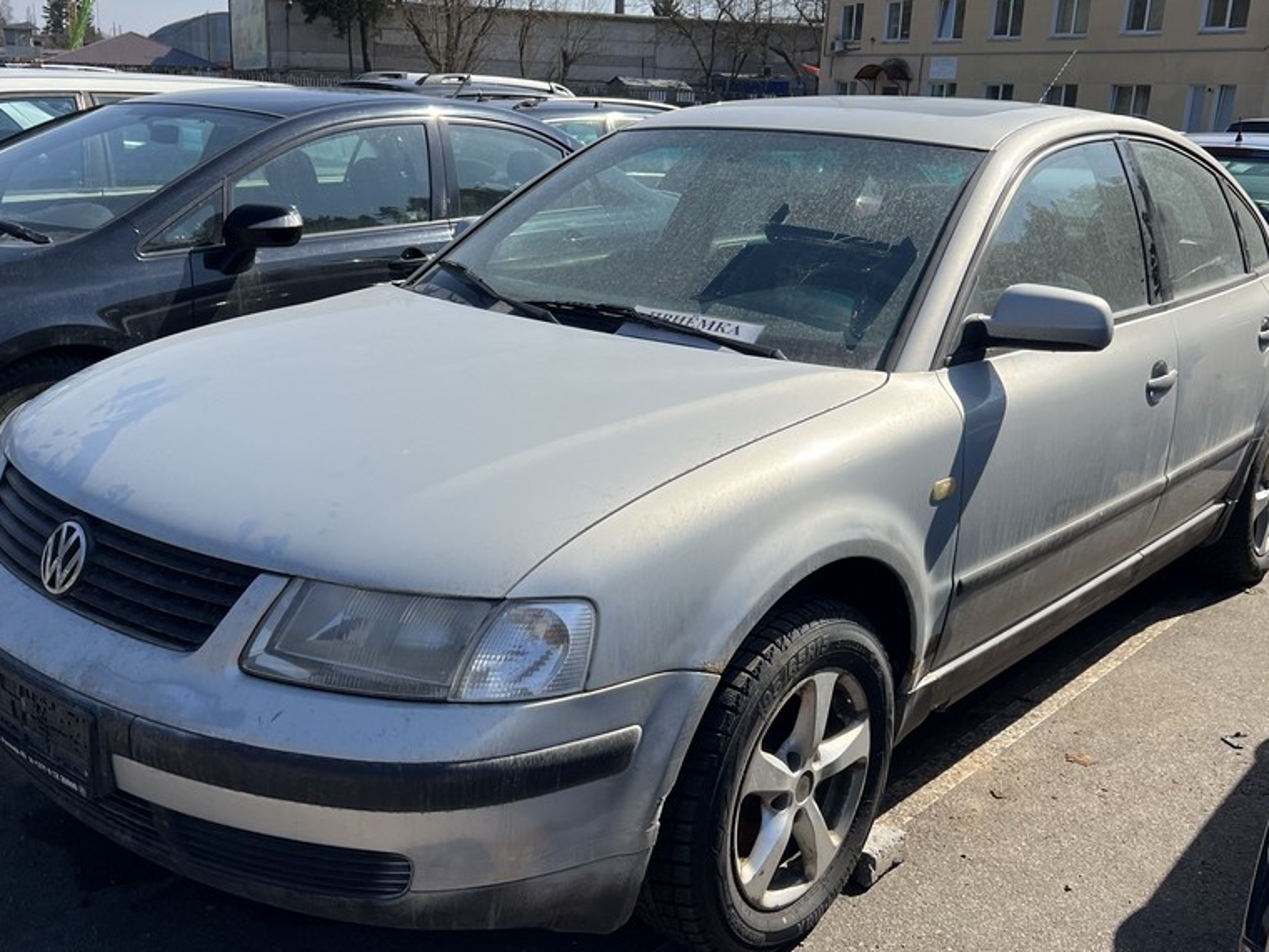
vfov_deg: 40.7
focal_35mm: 35
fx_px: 1283
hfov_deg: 52.6
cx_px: 624
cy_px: 460
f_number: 1.5
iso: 50
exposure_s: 1/3704
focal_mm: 5.7
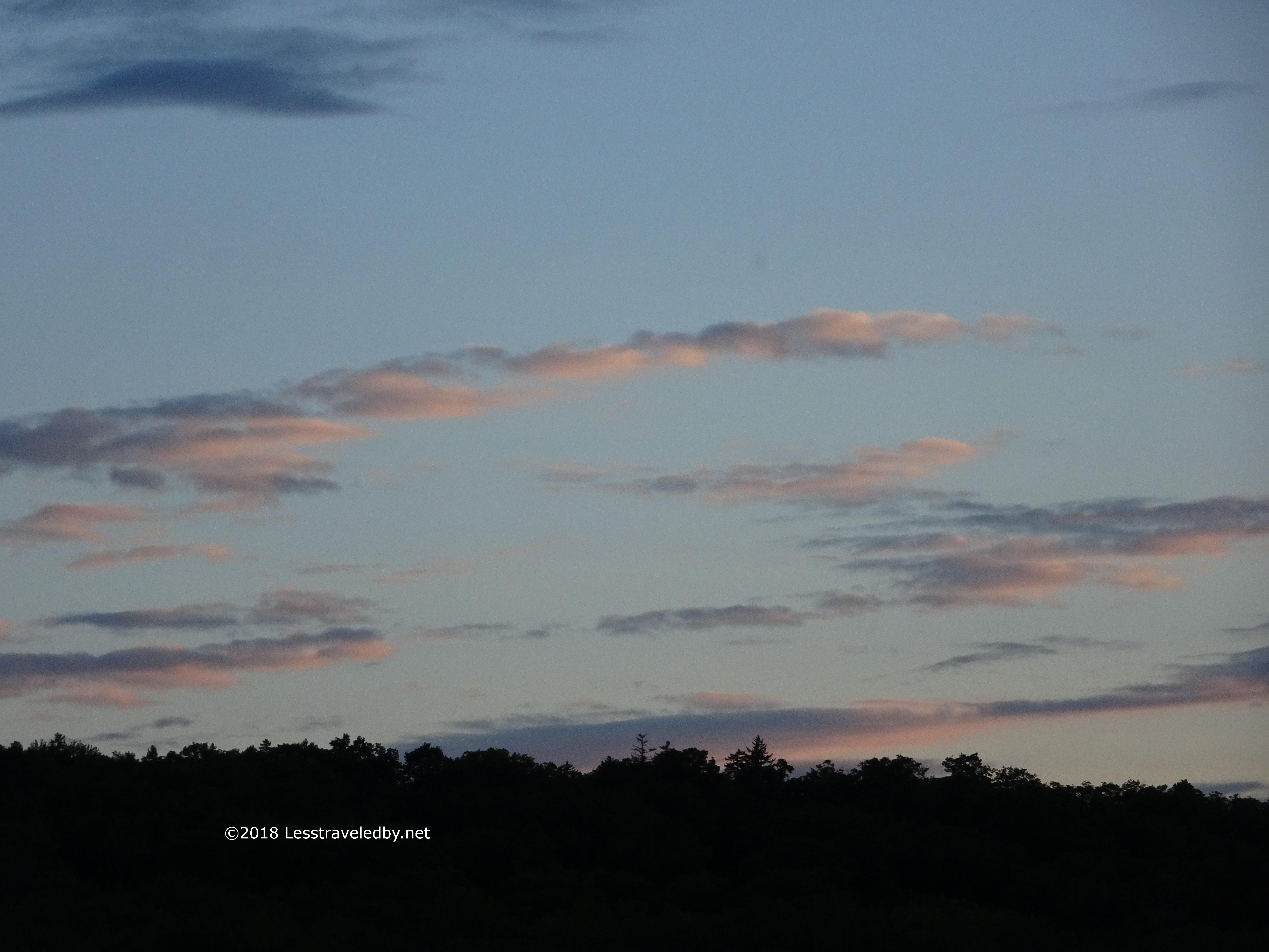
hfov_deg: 9.3
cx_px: 634
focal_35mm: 212
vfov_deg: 7.0
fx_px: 7772
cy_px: 476
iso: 200
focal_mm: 36.24
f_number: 6.3
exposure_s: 1/250
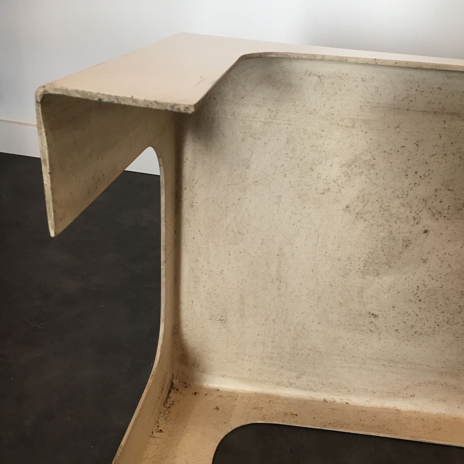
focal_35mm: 40
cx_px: 262
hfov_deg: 41.8
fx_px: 607
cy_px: 274
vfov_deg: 41.7
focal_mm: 4.15
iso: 50
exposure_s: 1/33
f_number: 2.2
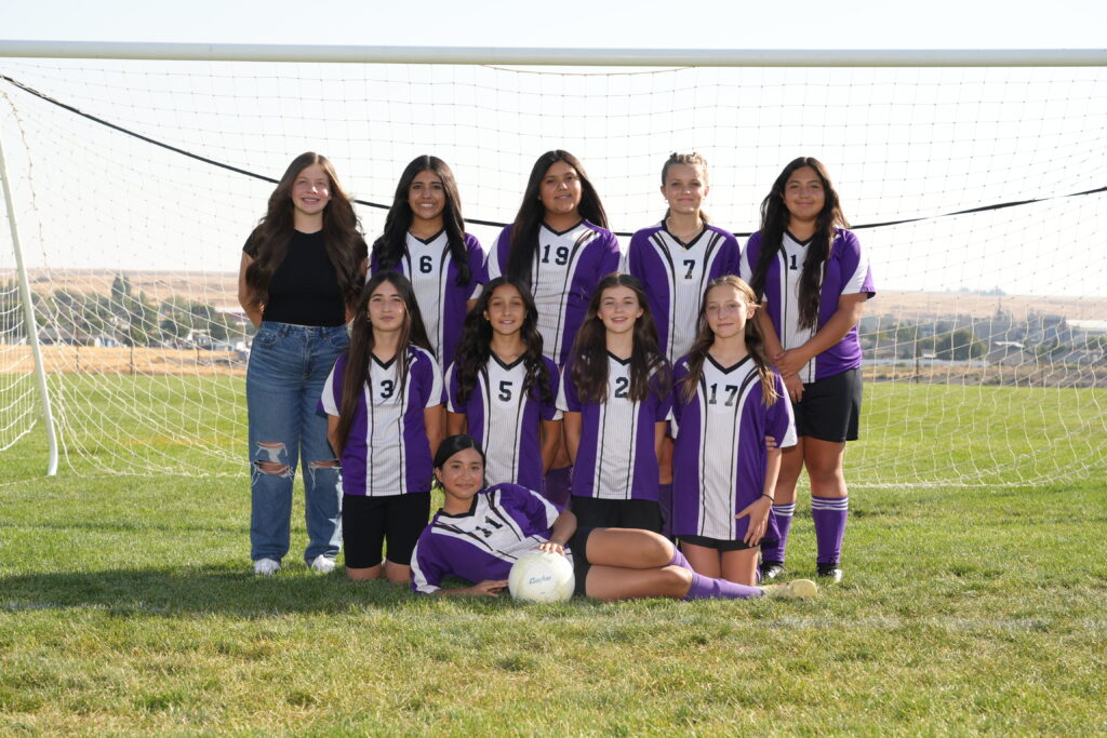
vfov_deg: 18.7
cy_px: 369
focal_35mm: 73
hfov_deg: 27.7
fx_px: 2245
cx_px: 554
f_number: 8
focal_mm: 73
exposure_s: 1/125
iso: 100
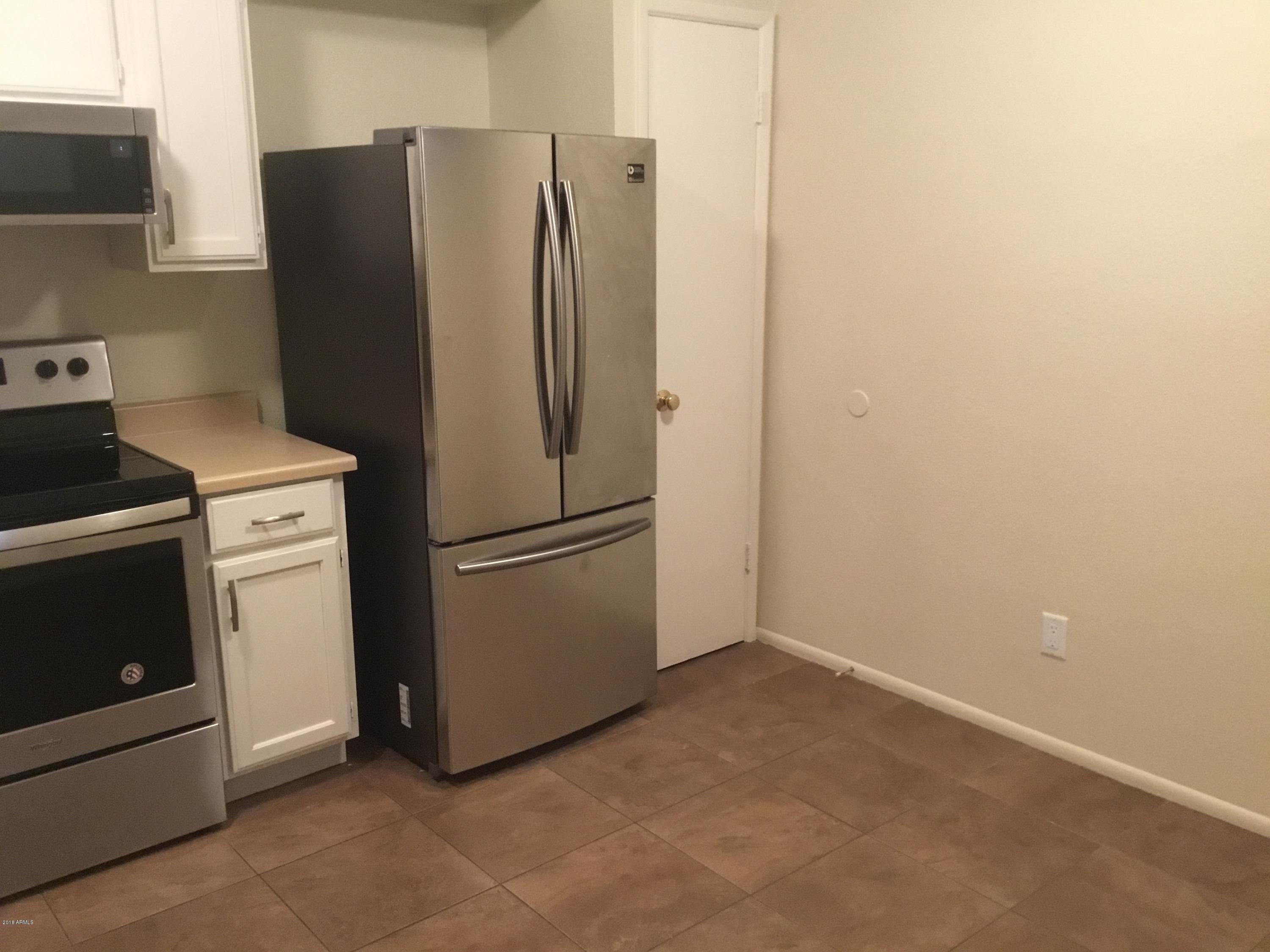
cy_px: 476
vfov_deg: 45.4
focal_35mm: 31
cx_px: 635
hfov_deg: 58.4
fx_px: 1137
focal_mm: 3.3
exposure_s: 1/30
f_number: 2.4
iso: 250
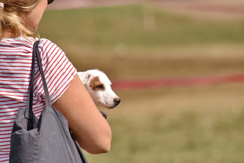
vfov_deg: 3.1
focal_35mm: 450
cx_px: 122
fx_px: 3050
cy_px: 82
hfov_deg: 4.6
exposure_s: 1/500
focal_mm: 300
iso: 160
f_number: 8
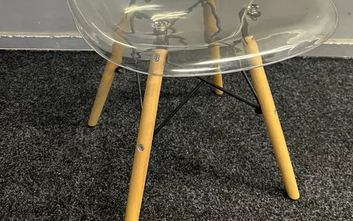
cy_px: 16
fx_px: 423
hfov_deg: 45.3
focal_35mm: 44
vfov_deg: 28.0
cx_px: 174
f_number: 1.78
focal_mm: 6.86
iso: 250
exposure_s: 1/50
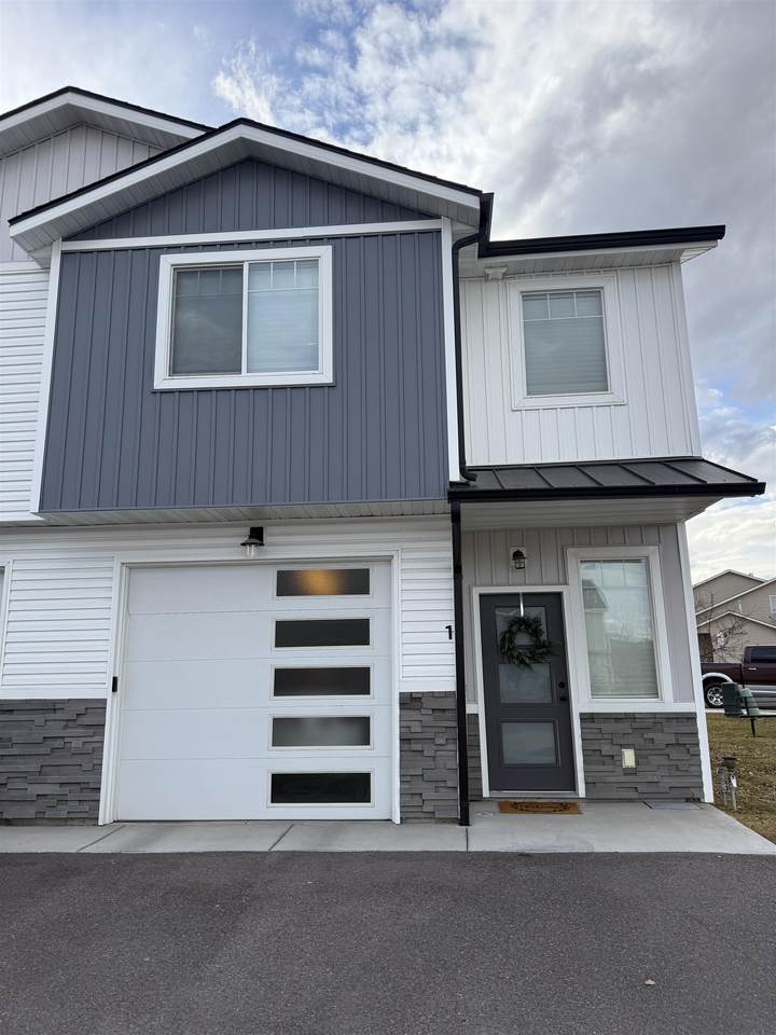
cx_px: 388
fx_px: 717
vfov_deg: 71.6
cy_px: 518
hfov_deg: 56.8
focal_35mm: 24
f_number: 1.78
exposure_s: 1/1464
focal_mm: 6.76
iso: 100
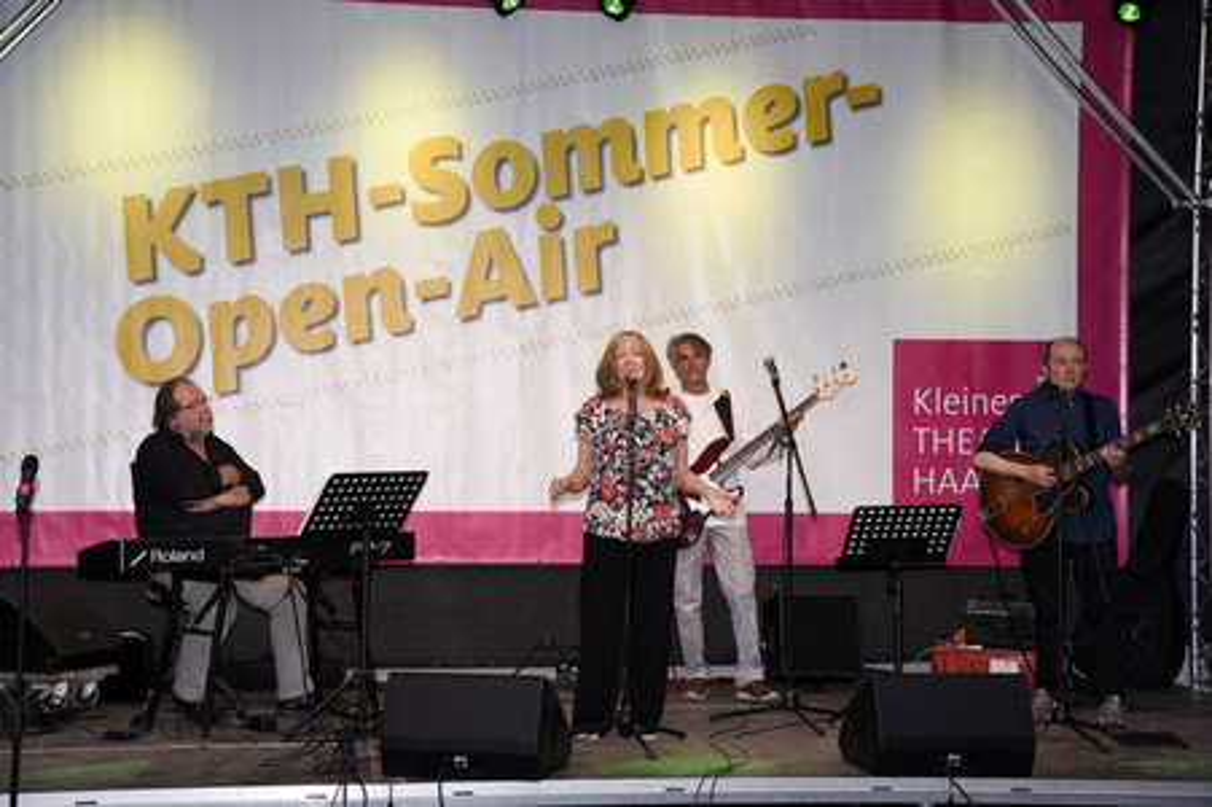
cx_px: 606
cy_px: 404
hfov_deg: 32.4
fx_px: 2086
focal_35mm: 62
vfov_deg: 21.9
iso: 320
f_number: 6.3
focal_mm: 62
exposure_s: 1/100
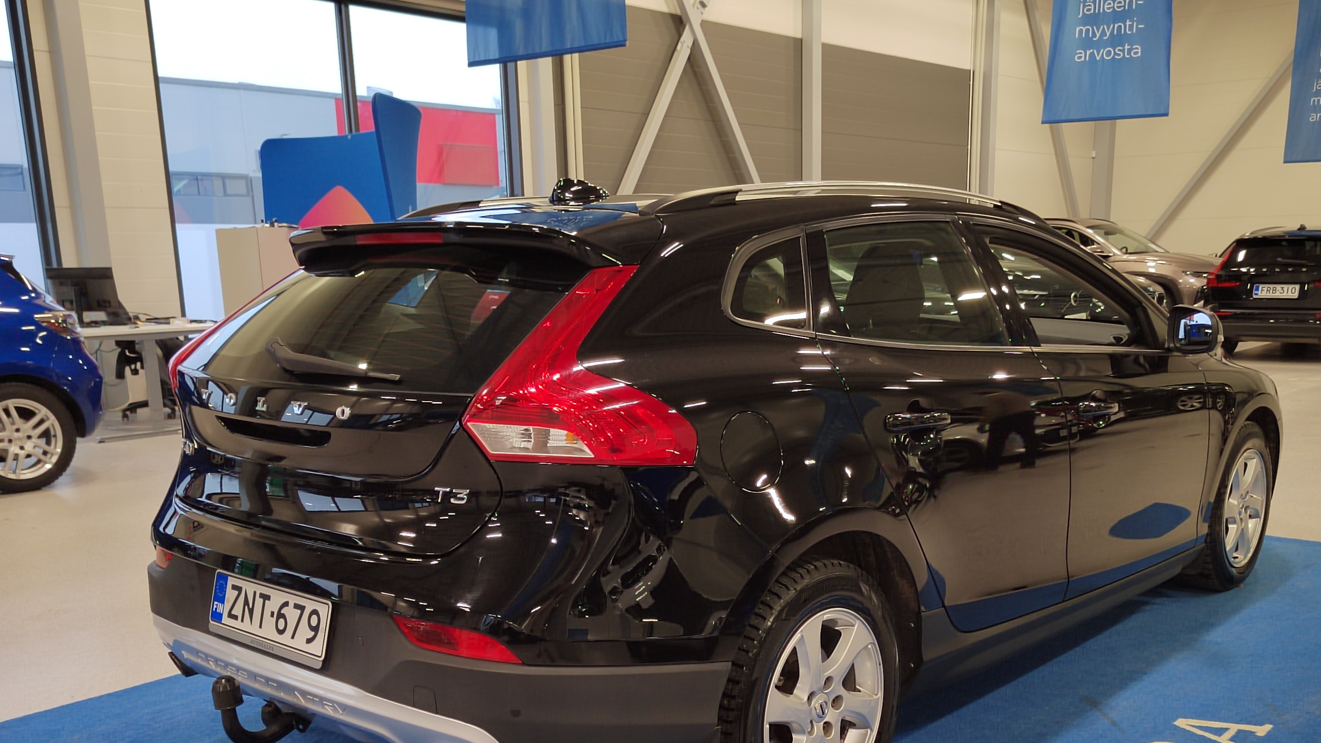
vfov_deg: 33.2
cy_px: 538
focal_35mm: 35
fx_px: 1226
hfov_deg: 56.5
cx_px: 728
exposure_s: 1/100
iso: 534
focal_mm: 5.52
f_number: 1.9
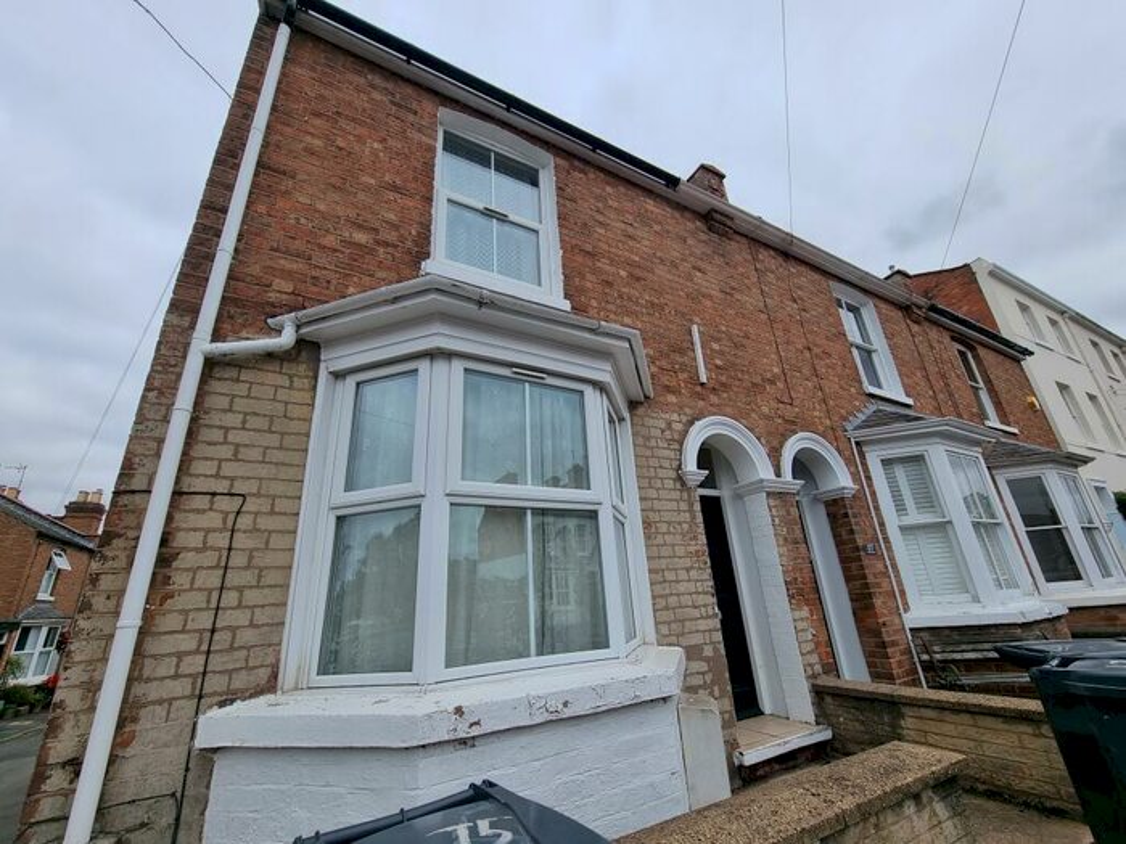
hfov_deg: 106.2
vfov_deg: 89.9
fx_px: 423
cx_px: 563
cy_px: 422
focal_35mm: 13
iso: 50
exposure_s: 1/1592
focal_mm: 2.2
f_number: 2.2
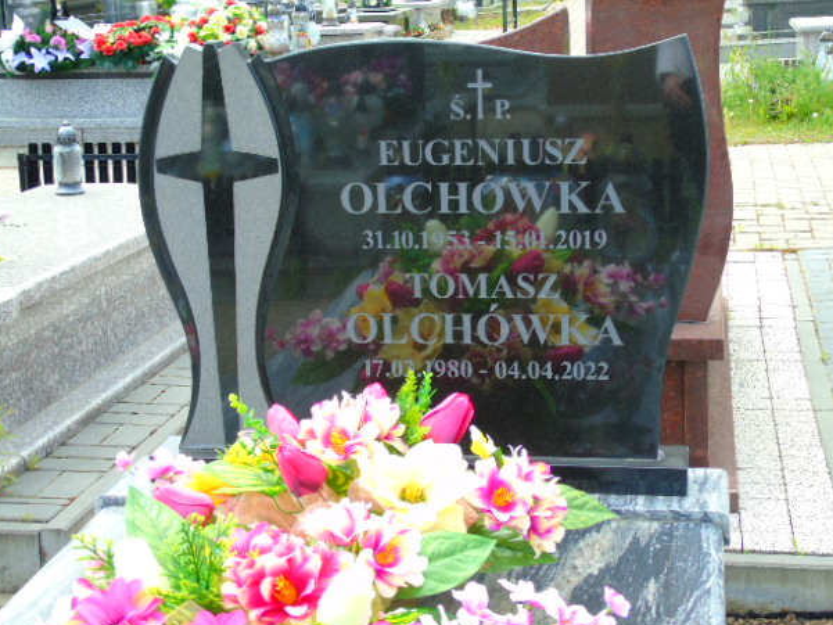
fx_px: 1589
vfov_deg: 22.3
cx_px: 434
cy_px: 310
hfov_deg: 29.4
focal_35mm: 66
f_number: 4.5
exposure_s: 1/125
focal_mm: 11
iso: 80
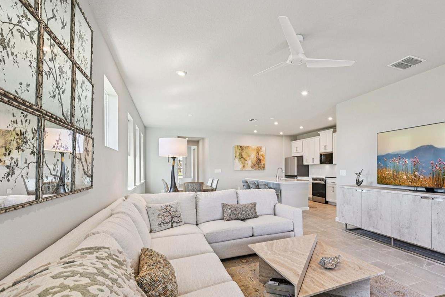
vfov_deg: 67.1
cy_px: 167
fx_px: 222
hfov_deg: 89.0
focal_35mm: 18
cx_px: 265
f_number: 8
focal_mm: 14
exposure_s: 1/60
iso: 400
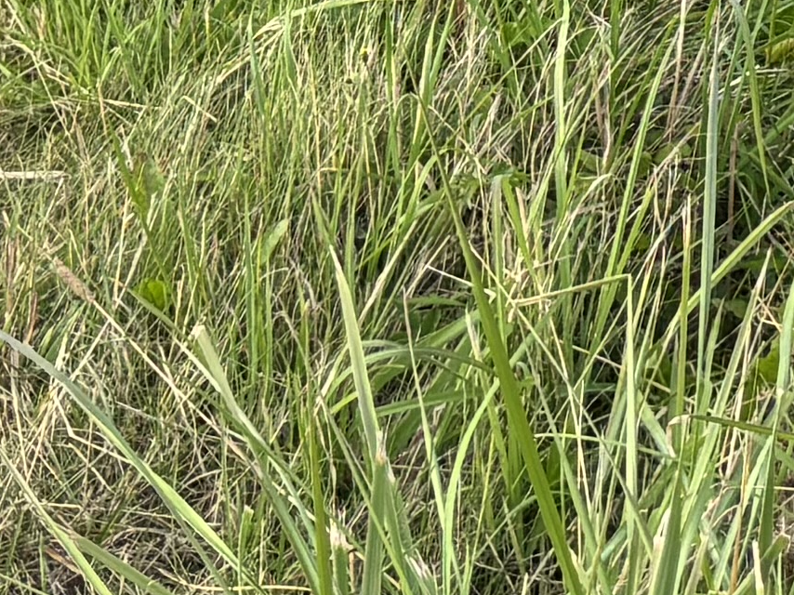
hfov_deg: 11.2
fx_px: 3990
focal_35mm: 174
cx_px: 935
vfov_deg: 7.6
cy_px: -1108
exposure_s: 1/456
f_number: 1.6
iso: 50
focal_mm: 5.96
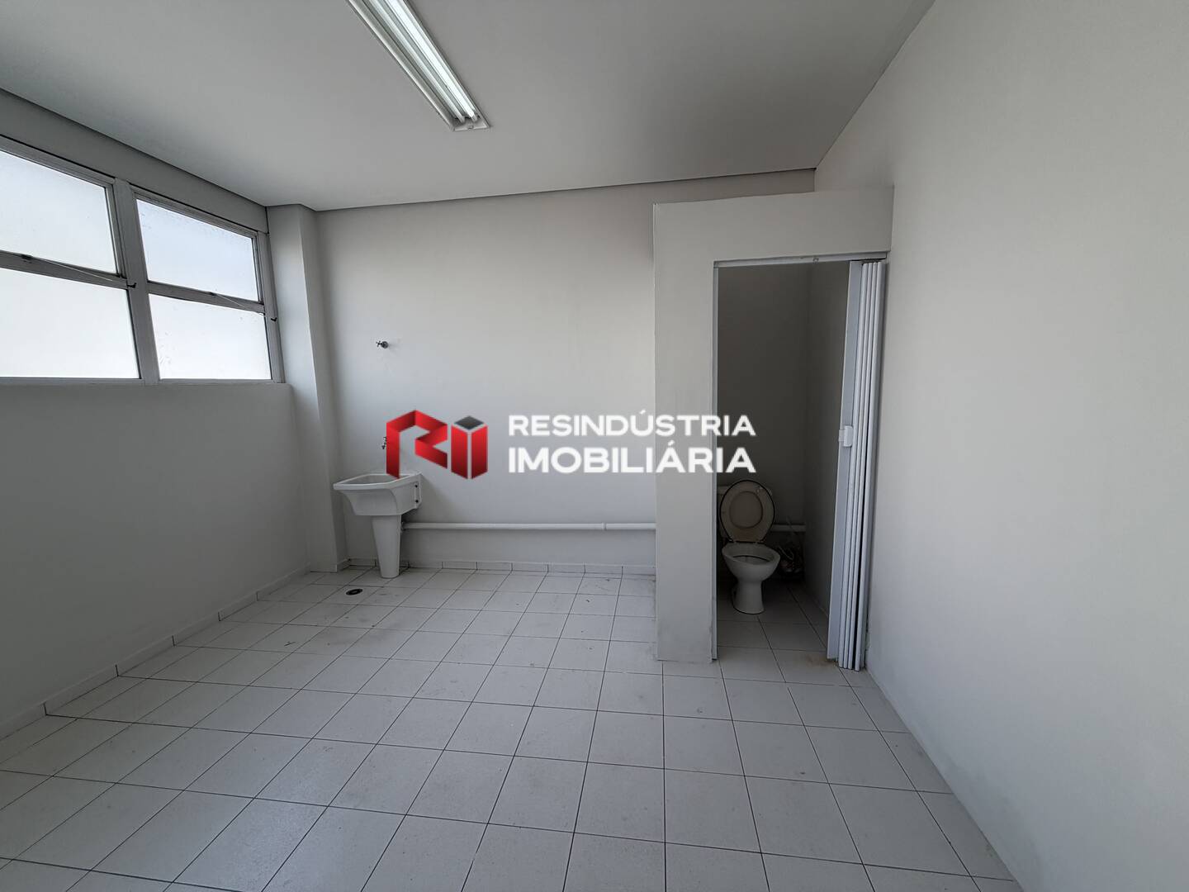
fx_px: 481
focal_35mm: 14
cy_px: 446
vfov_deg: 85.7
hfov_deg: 102.1
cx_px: 594
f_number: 2.2
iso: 50
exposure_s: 1/233
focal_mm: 2.22
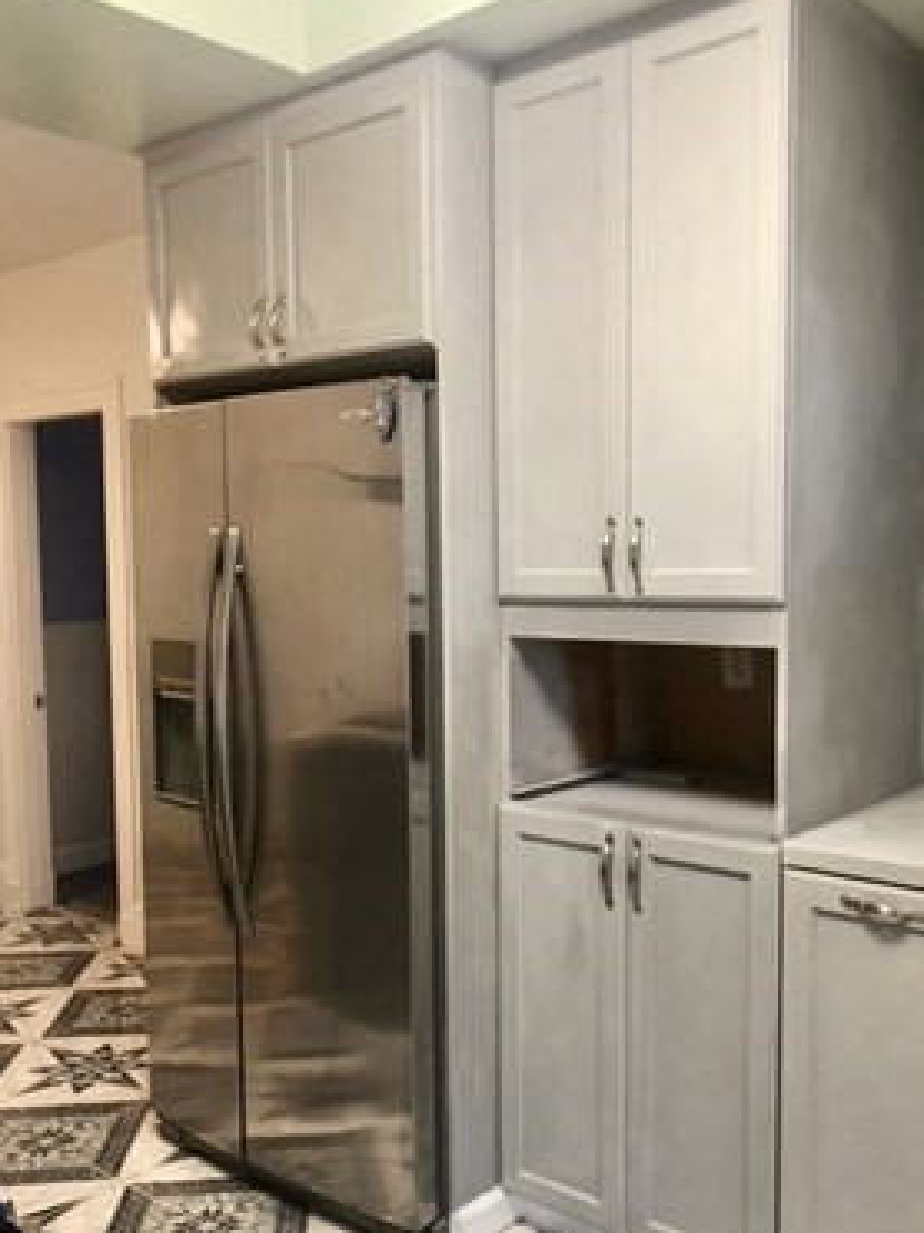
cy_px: 675
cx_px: 555
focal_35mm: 34
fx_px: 1211
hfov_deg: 41.6
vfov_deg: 53.9
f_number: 1.8
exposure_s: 1/15
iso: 40
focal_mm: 4
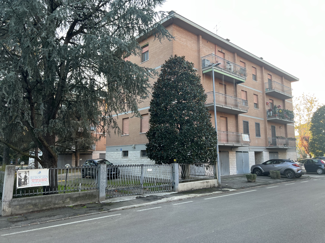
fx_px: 244
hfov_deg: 67.3
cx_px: 162
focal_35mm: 26
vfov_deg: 53.1
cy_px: 122
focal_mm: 5.7
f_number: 1.5
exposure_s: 1/126
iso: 32
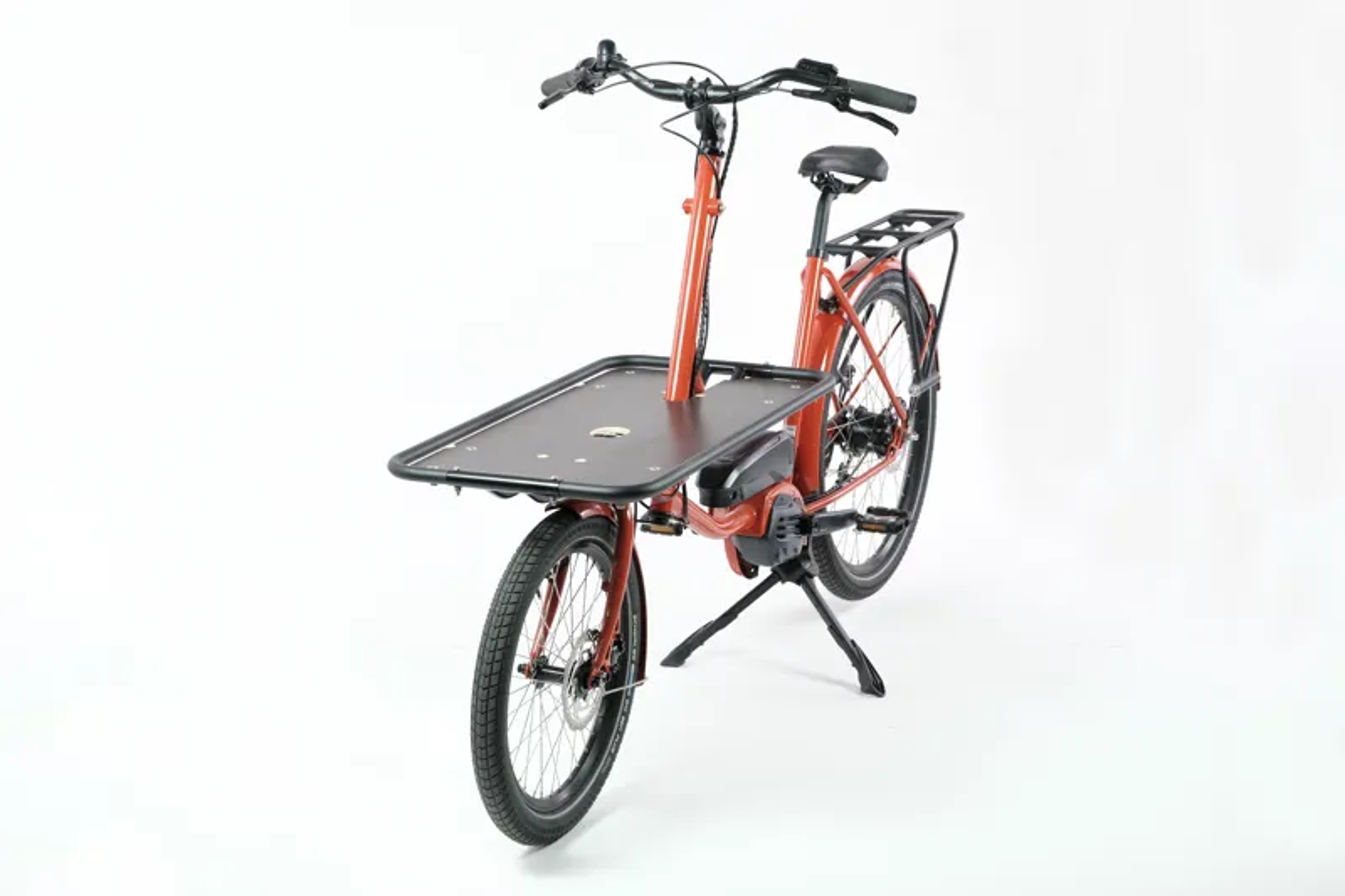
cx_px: 672
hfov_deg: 32.4
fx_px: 2316
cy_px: 448
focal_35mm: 62
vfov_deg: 21.9
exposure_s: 1/2
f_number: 7.1
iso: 160
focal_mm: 41.4
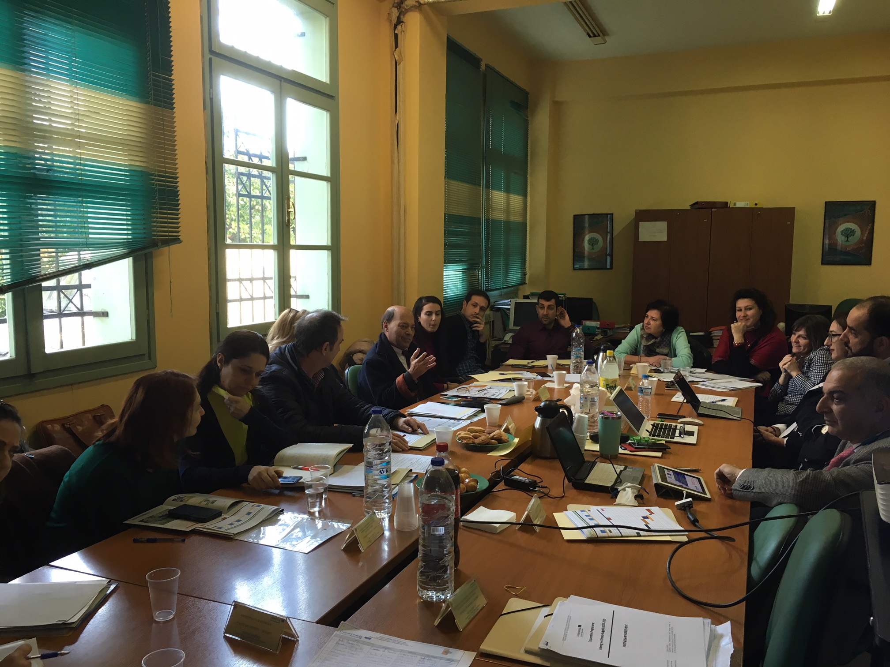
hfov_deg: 61.7
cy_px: 334
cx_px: 445
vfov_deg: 48.2
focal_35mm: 29
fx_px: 746
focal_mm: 4.15
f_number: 2.2
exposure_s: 1/33
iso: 80
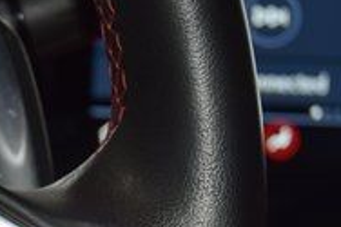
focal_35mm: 194
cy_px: 324
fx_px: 1836
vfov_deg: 7.0
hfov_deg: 10.4
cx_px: -63
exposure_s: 1/60
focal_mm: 38
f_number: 4.2
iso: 400
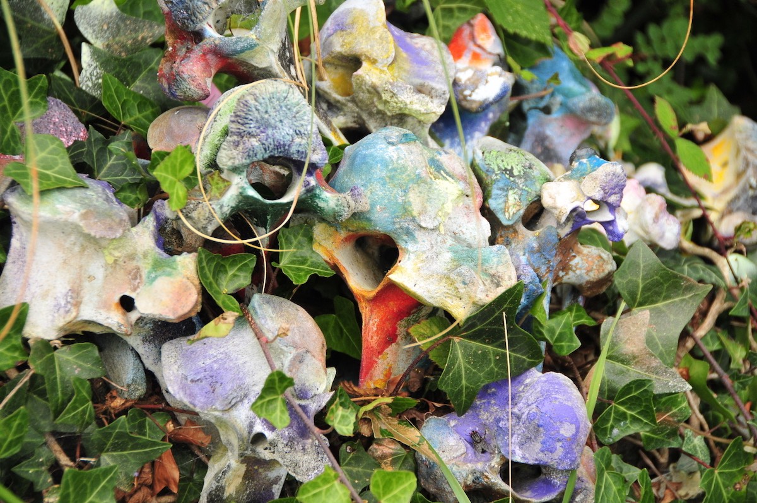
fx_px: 2520
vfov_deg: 11.4
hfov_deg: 17.1
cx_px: 378
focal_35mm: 120
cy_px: 252
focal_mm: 80
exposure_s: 1/320
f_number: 5
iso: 400
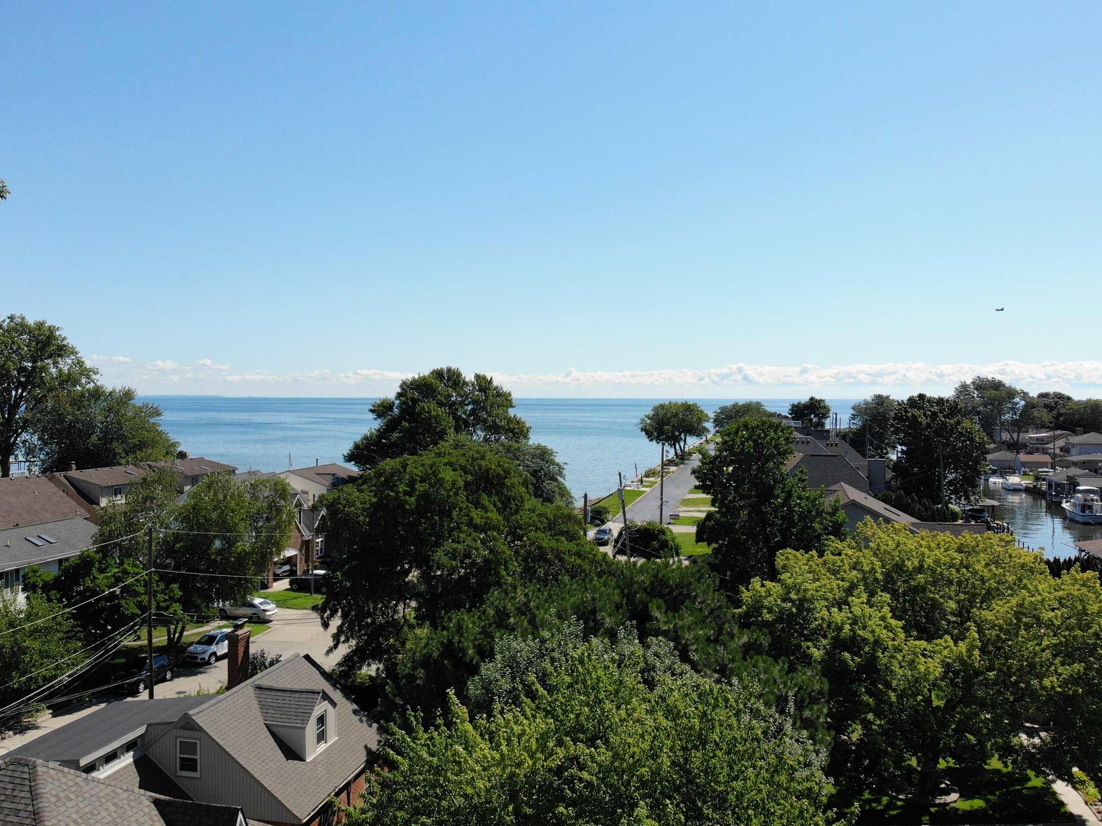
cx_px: 476
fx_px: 955
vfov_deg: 46.8
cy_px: 401
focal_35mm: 30
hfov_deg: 59.8
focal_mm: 4.5
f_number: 2.8
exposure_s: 1/1265
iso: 100
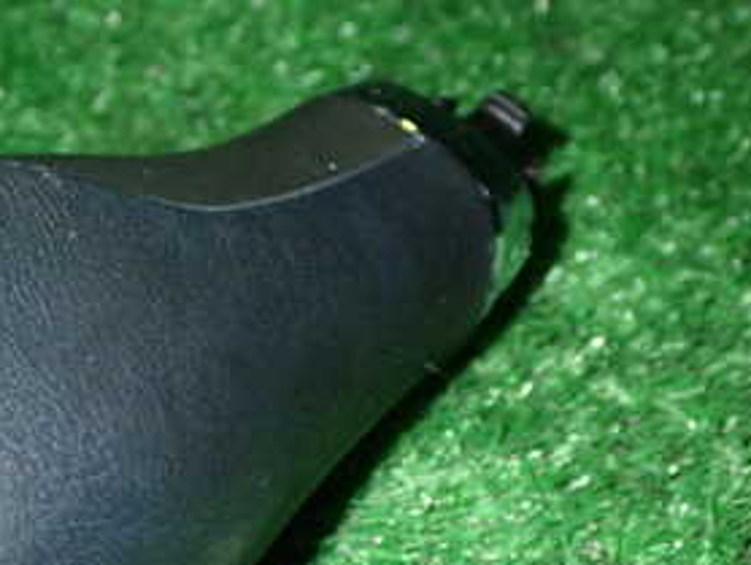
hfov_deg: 23.3
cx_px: 111
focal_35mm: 82
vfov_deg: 17.9
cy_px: 414
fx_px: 1781
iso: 500
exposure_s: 1/40
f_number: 8
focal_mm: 6.83
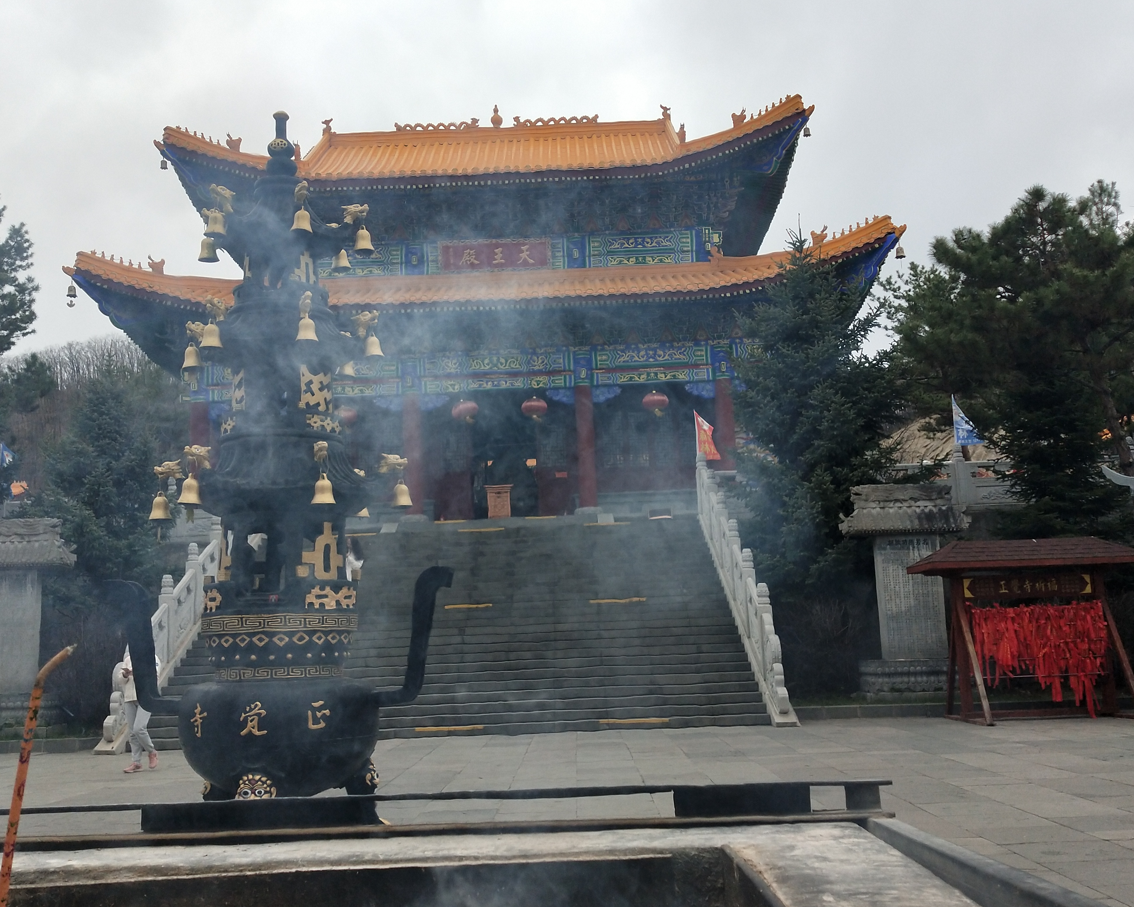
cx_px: 564
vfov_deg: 48.5
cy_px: 460
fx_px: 1007
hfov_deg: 58.8
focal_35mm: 30
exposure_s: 1/1077
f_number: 1.7
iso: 59
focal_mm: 3.99
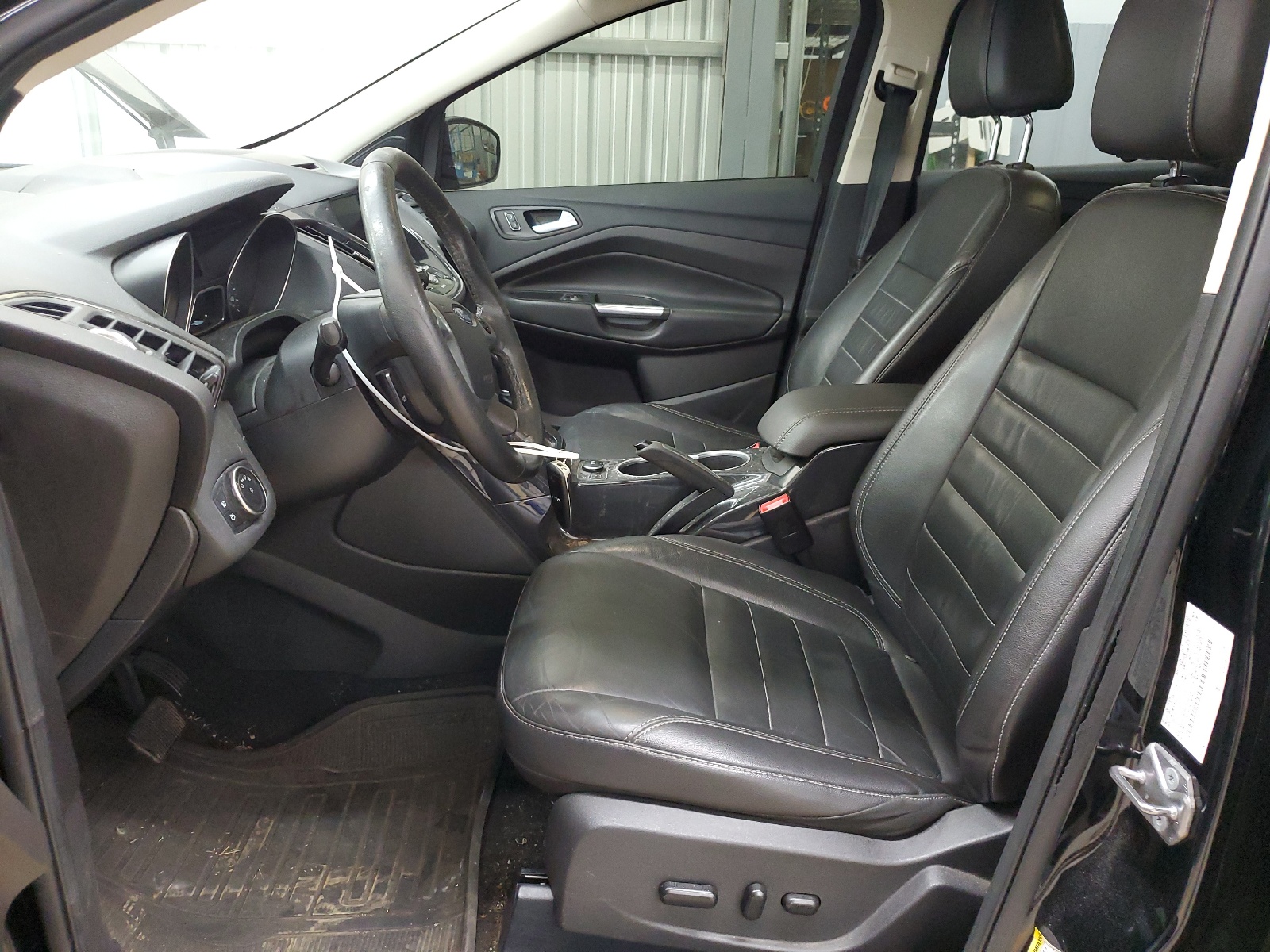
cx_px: 635
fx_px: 954
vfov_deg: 53.1
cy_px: 476
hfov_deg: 67.3
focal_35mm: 26
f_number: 1.5
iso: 285
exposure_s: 1/40
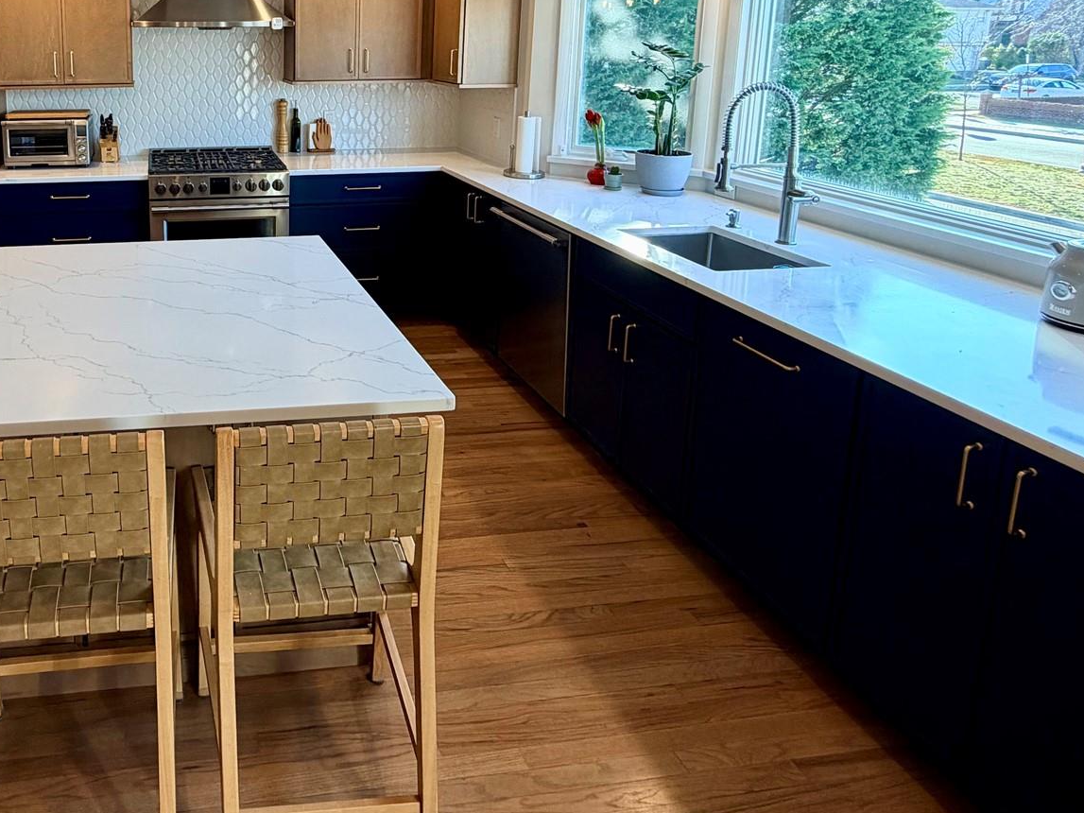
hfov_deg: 63.8
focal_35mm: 25
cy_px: 154
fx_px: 783
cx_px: 229
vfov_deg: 51.2
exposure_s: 1/120
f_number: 2.2
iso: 100
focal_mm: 2.22
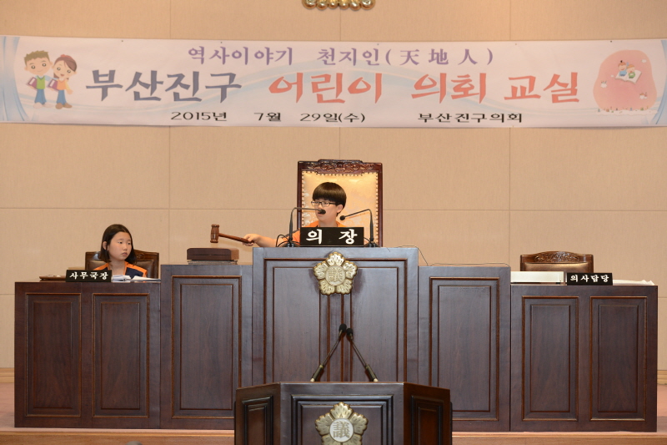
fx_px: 1889
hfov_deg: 20.0
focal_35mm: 102
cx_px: 334
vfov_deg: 13.4
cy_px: 222
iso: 1250
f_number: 4
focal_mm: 102
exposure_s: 1/125
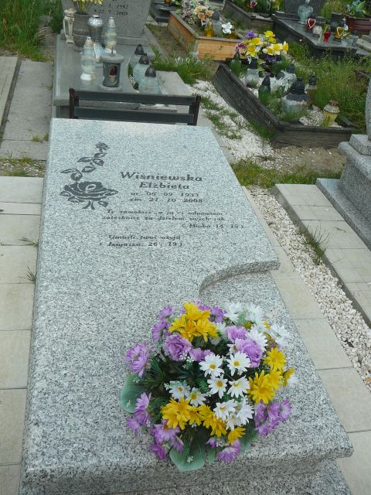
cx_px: 186
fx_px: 500
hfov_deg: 40.7
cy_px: 248
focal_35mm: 35
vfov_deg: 52.6
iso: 80
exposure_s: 1/320
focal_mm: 5.2
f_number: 5
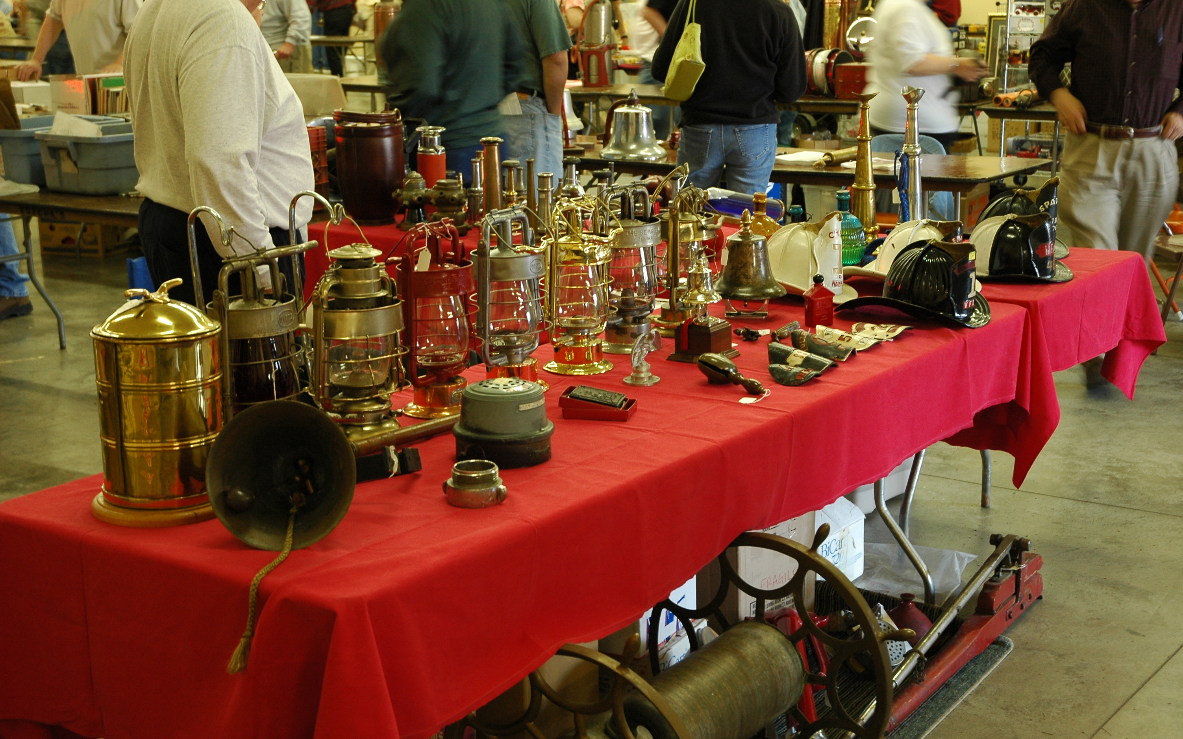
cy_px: 377
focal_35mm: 54
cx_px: 592
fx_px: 1725
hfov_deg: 37.9
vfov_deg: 24.2
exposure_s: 1/13
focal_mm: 35
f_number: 4.2
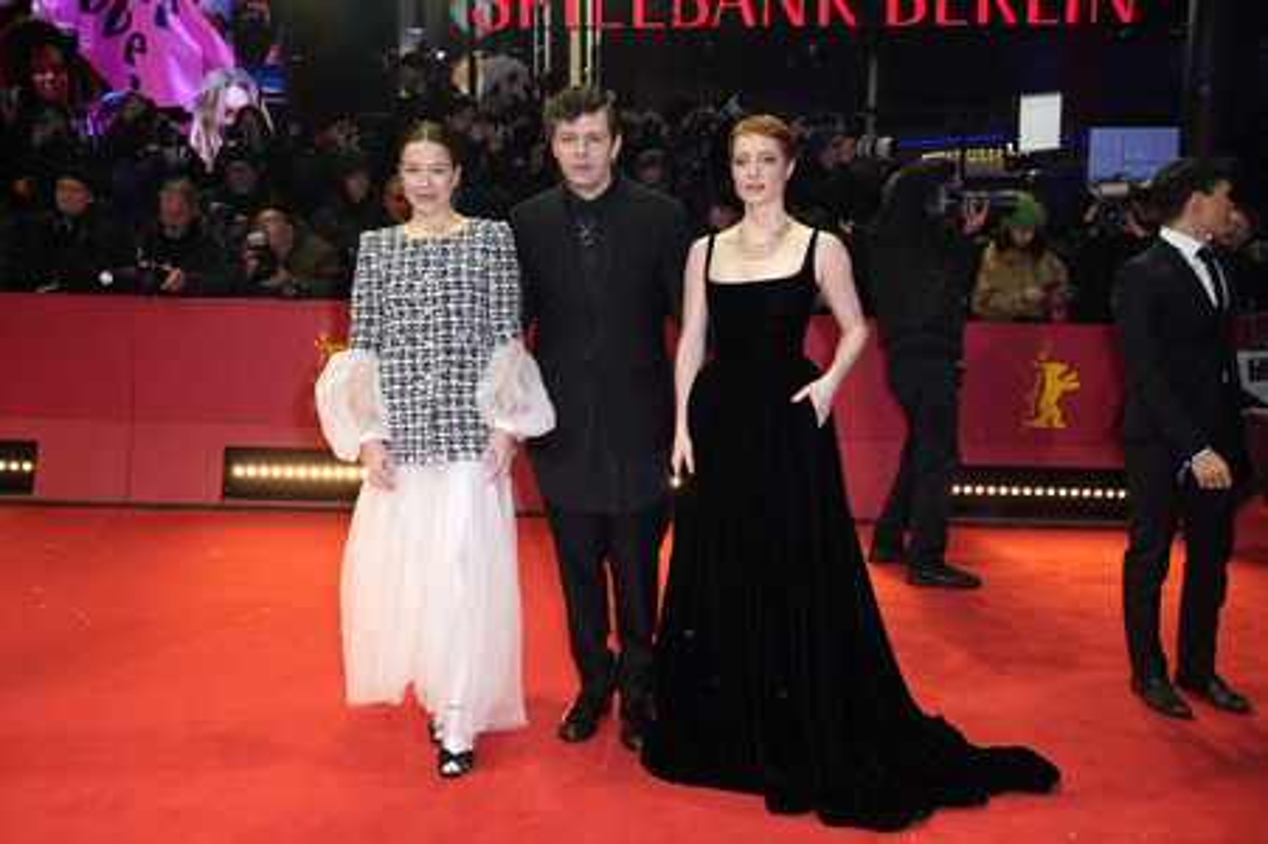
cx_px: 634
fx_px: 1091
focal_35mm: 31
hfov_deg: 60.3
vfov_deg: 42.3
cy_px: 422
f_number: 5.6
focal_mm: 31
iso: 800
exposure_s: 1/160
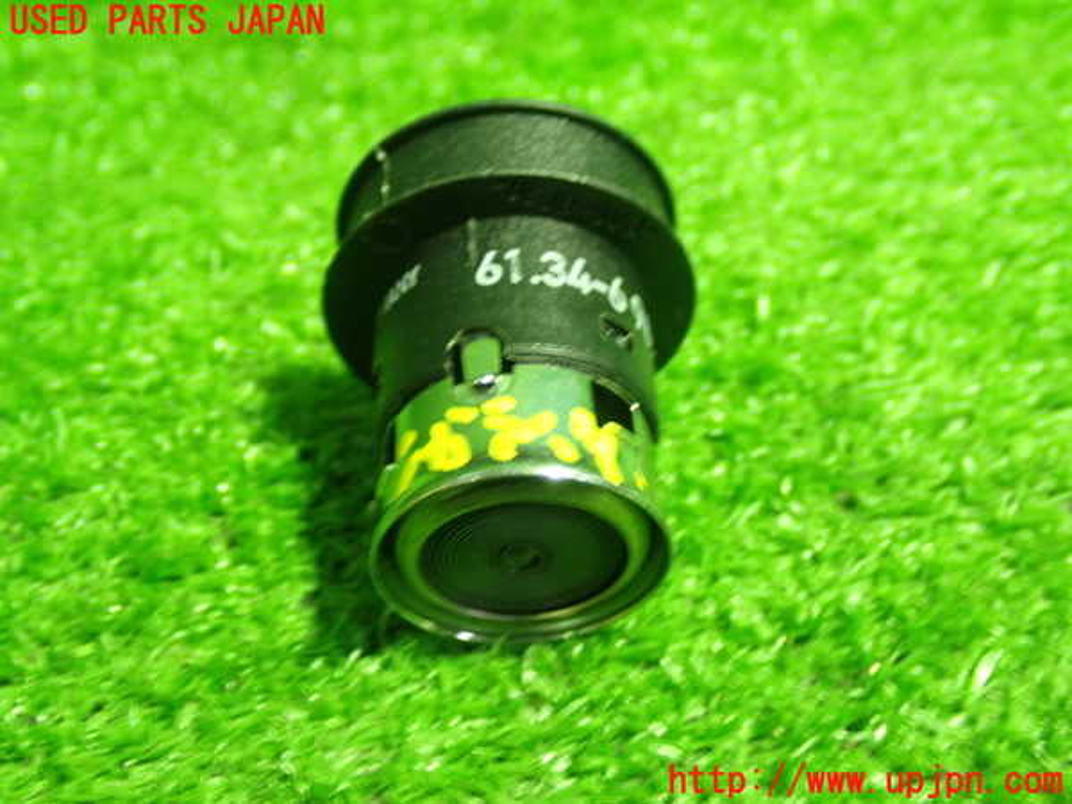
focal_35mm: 54
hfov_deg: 35.5
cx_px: 536
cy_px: 402
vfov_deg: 27.0
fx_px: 1672
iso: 800
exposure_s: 1/15
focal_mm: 9.65
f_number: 3.3
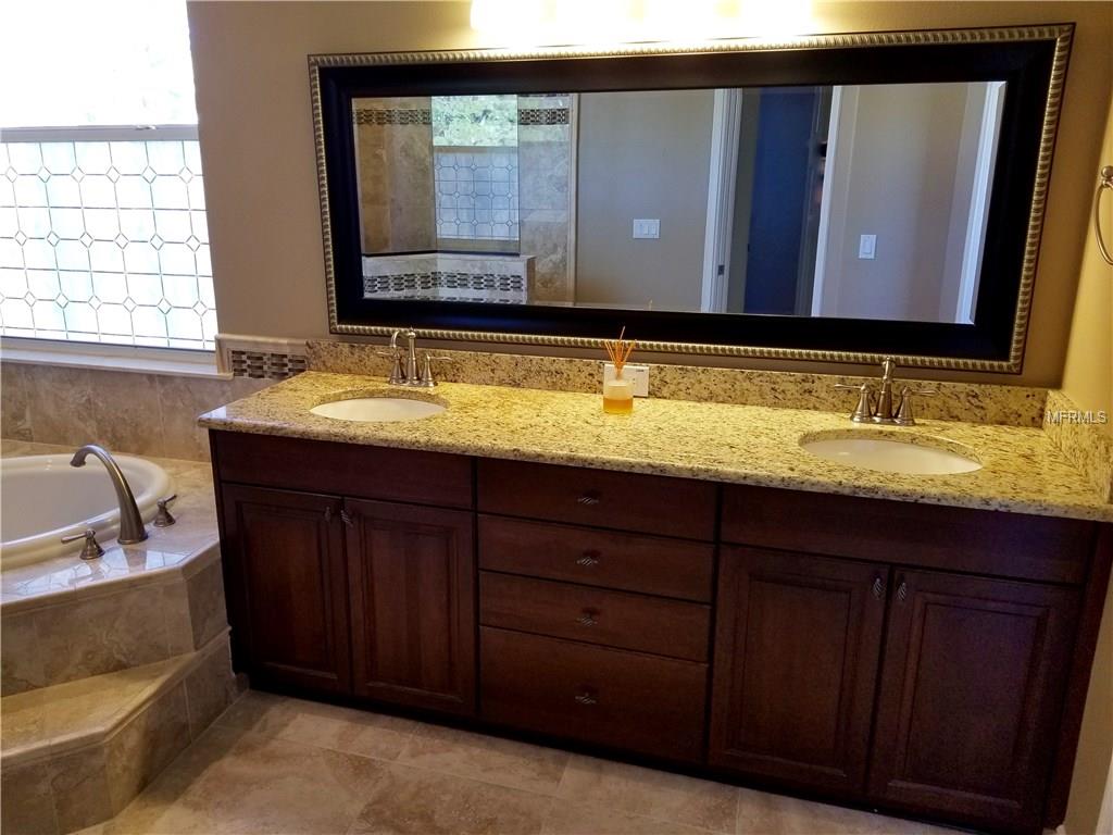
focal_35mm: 26
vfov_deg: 53.1
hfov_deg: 67.3
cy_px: 418
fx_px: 836
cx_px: 556
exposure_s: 1/60
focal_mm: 4.25
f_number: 1.7
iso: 125
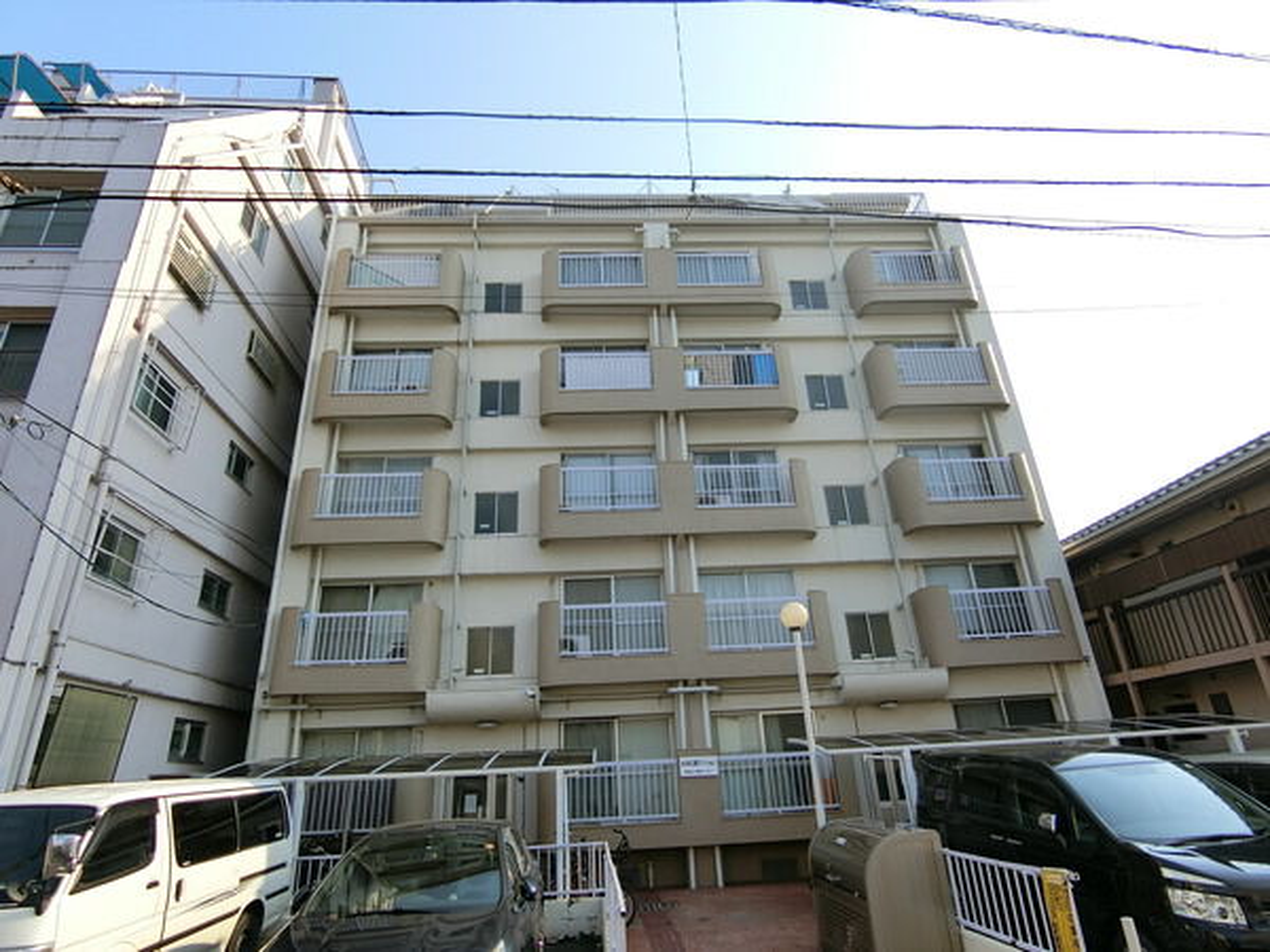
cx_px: 635
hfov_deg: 84.7
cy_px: 476
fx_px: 697
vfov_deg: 68.7
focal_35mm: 19
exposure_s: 1/800
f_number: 2.7
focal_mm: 4.06
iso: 80
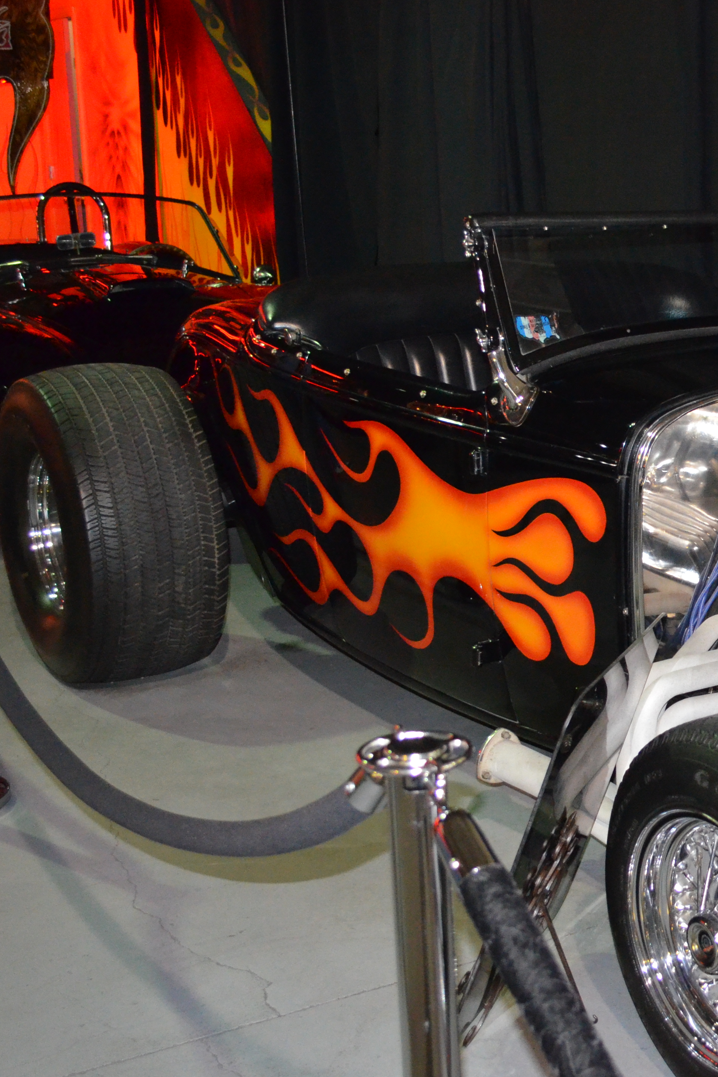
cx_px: 797
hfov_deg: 22.4
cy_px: 559
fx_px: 1705
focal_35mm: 57
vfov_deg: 35.0
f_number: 4
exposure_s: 1/60
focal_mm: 22
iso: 3200
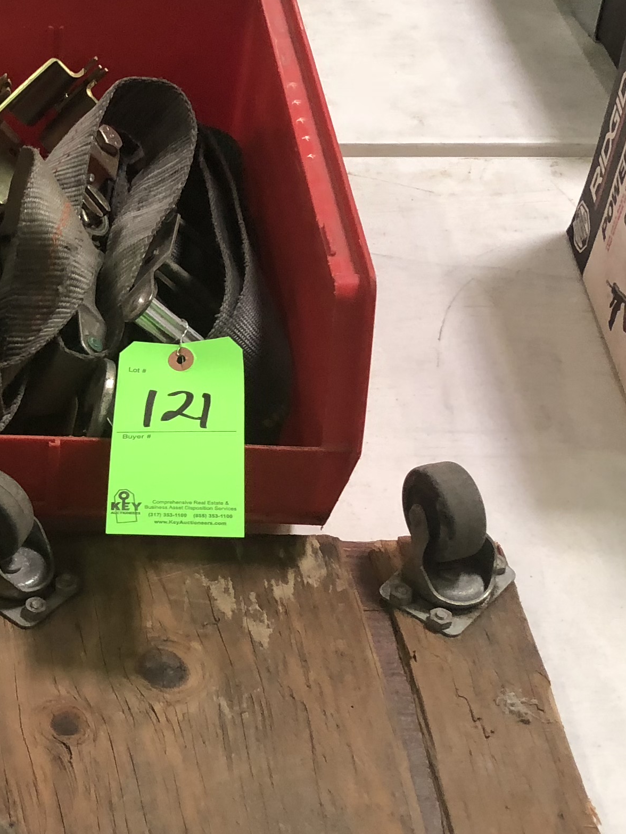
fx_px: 1736
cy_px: 357
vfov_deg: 27.0
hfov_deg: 19.8
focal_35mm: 72
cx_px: -20
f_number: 1.8
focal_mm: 3.99
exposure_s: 1/15
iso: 40
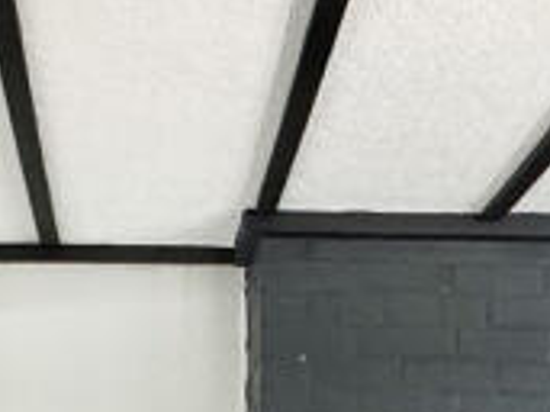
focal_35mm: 84
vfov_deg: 15.9
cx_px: -132
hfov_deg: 21.4
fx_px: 1334
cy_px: 637
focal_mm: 2.22
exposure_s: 1/50
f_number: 2.2
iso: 800
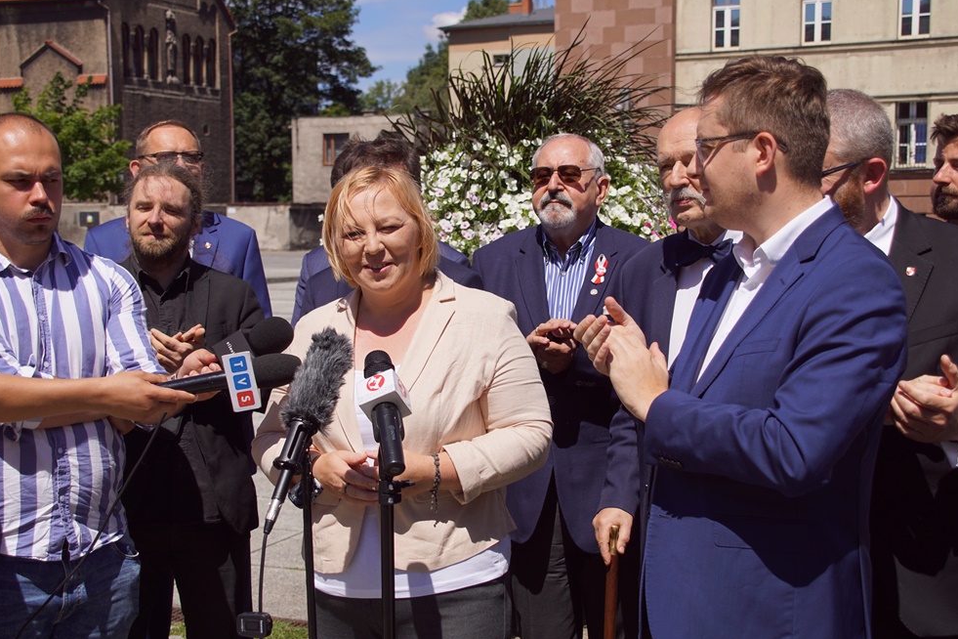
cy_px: 320
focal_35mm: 54
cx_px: 483
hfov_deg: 37.2
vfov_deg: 25.3
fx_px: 1424
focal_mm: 35
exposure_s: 1/800
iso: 100
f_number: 5.6
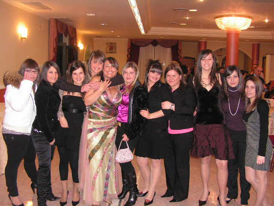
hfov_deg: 51.4
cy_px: 103
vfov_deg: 39.7
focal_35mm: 36
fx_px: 285
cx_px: 137
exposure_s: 1/40
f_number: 3.2
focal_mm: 6
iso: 200
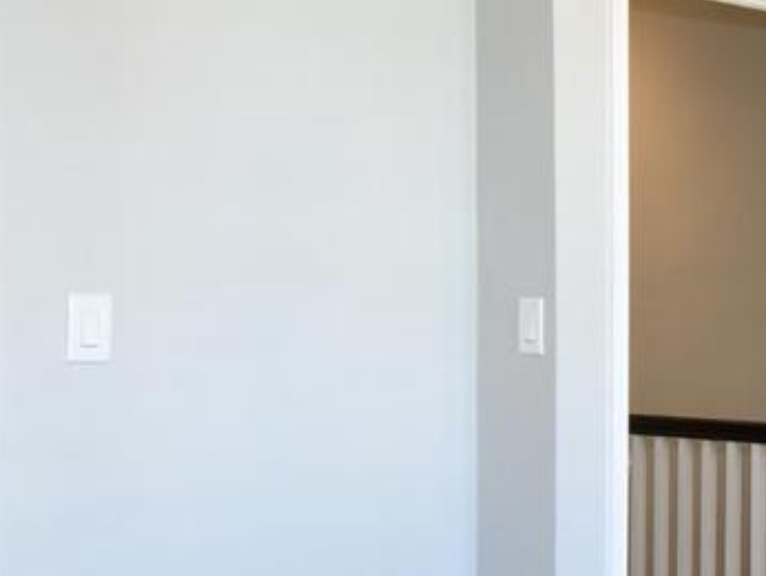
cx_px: 894
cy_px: 354
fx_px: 1594
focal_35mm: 72
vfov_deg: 20.4
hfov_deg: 24.7
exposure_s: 1/60
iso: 200
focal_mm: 12
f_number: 4
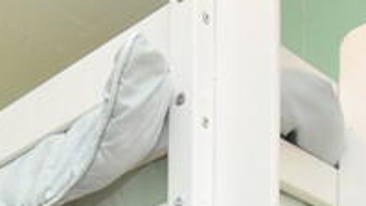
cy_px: 553
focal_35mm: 81
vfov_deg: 11.3
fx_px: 786
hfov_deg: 22.9
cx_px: -127
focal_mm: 10
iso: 800
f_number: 5
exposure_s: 1/200
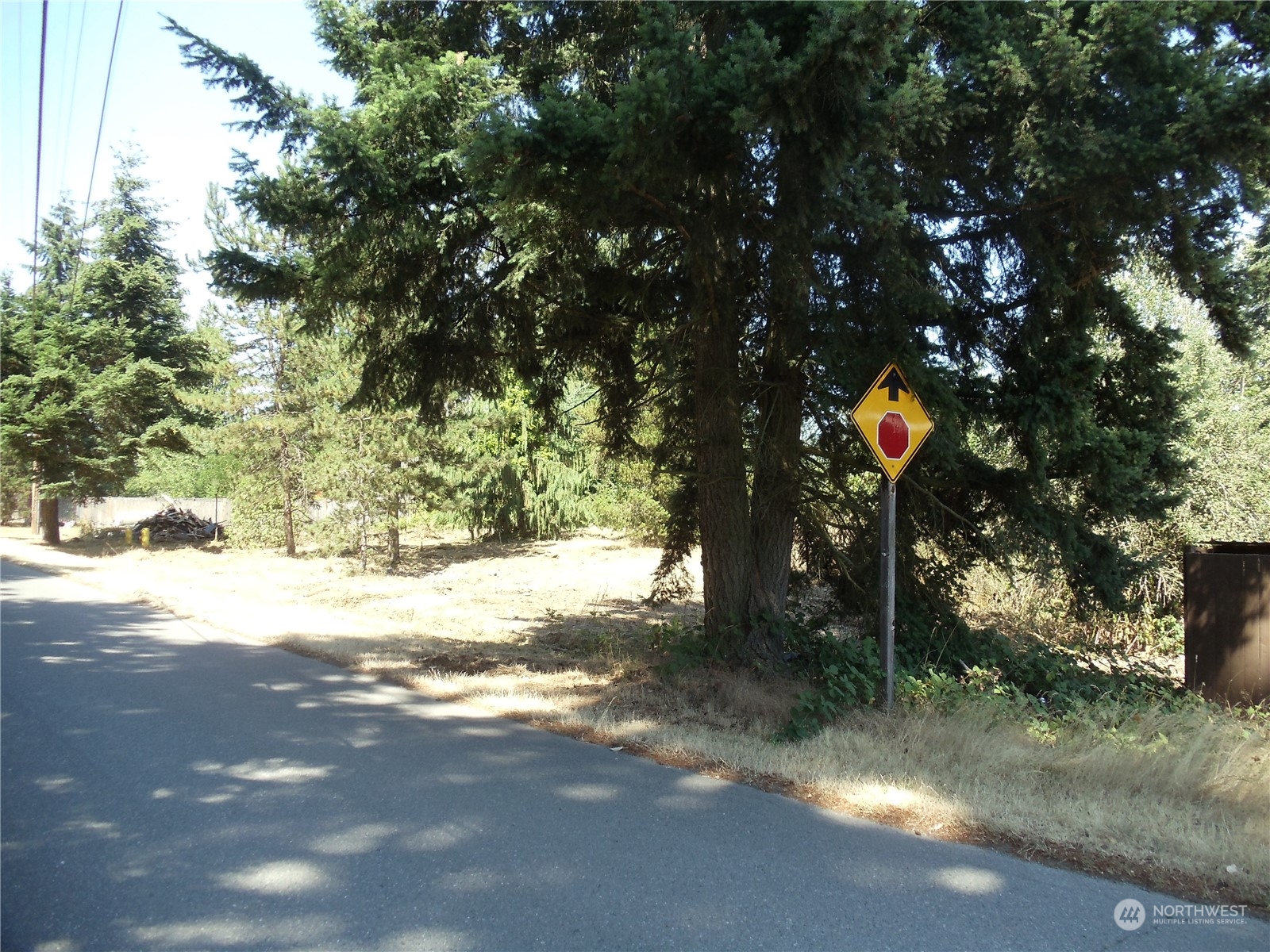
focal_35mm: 44
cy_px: 476
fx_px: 1614
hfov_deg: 42.9
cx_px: 635
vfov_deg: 32.9
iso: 100
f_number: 3.5
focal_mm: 6
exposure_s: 1/200
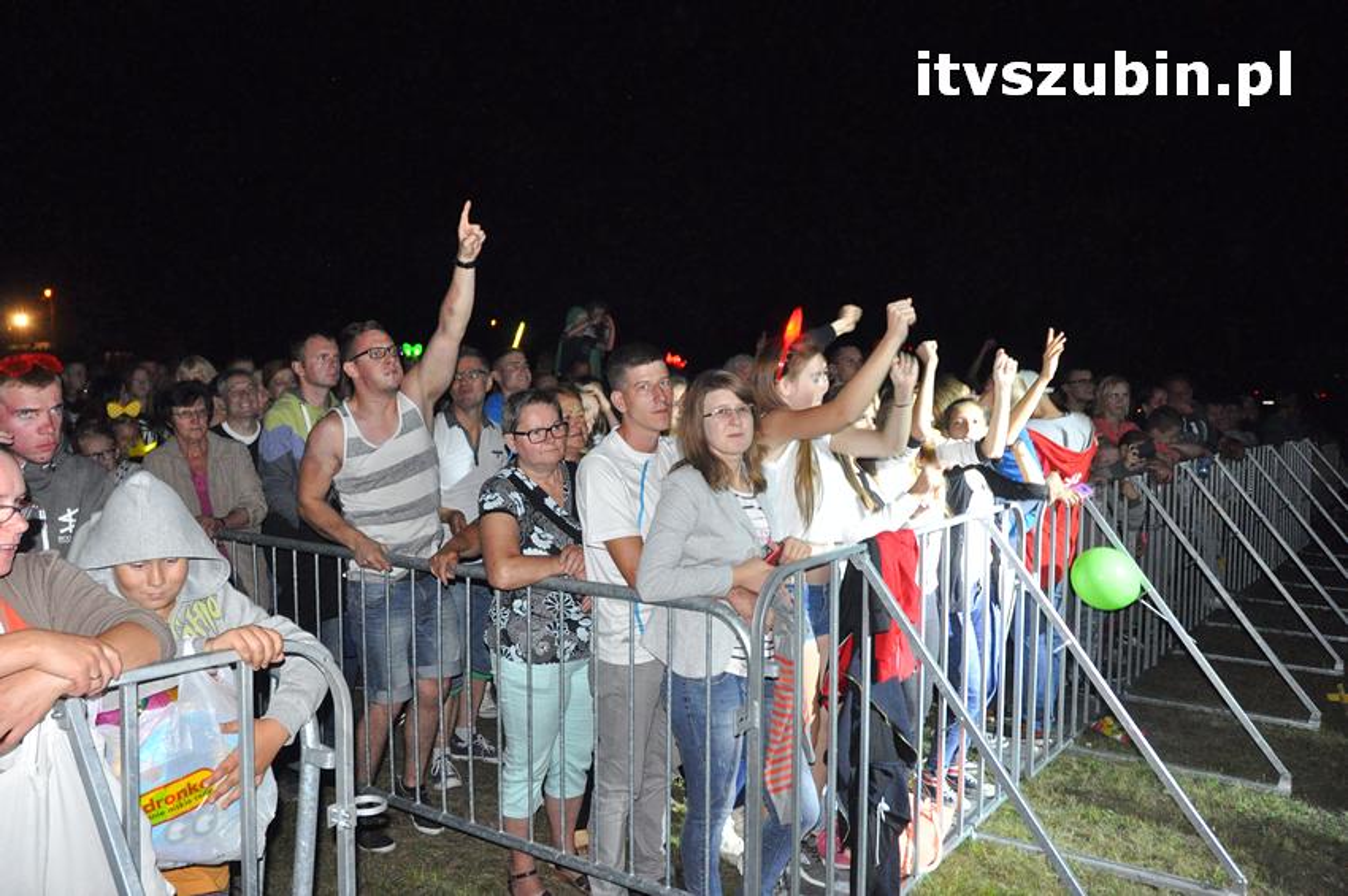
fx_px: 1010
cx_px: 674
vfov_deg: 47.8
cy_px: 448
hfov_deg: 67.4
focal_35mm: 27
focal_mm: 18
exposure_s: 1/60
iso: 3200
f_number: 5.6
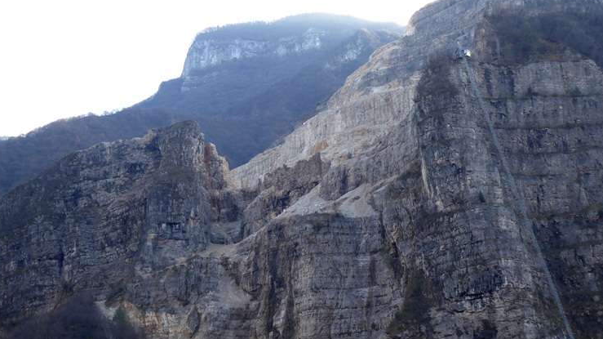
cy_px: 196
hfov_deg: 35.5
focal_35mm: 59
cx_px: 315
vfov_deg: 20.3
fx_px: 943
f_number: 4.1
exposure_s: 1/60
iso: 100
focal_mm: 9
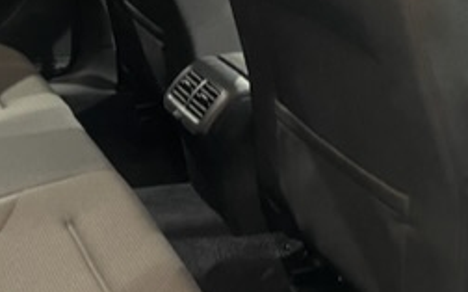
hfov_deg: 27.8
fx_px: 892
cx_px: 7
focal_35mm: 70
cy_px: 139
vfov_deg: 18.6
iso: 640
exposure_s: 1/25
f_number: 1.6
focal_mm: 4.2
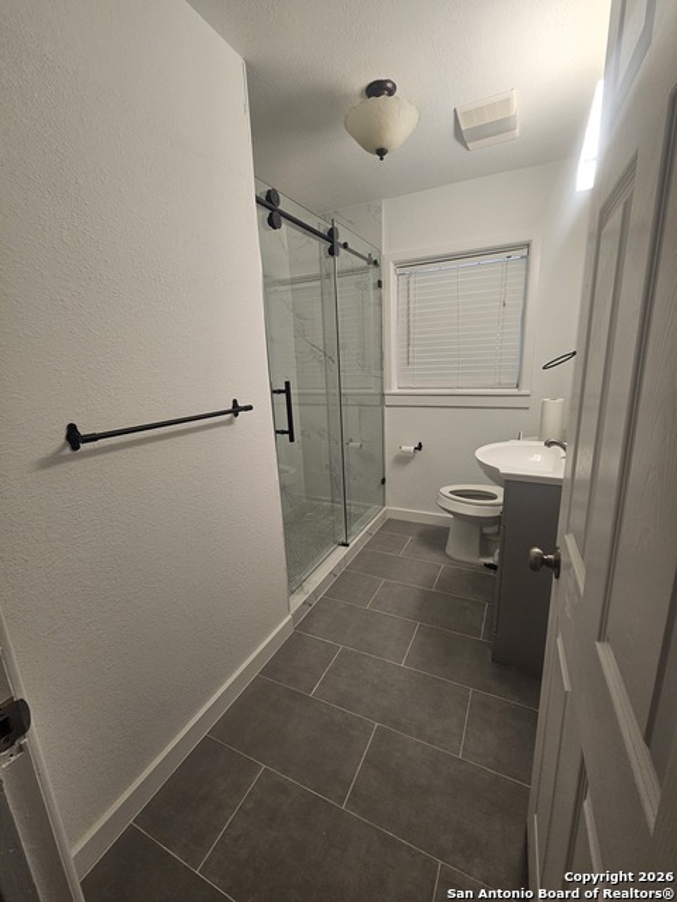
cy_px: 451
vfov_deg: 106.2
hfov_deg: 89.9
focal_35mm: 13
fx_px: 339
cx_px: 338
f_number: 2.2
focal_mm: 2.2
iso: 125
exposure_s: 1/60
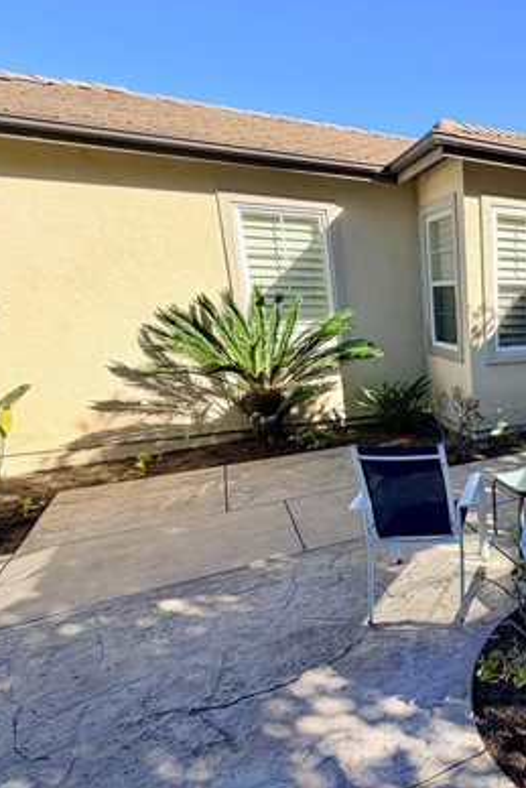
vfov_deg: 73.5
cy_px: 433
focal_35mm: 24
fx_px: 525
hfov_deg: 43.0
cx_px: 563
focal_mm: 2.22
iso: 40
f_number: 2.2
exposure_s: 1/596
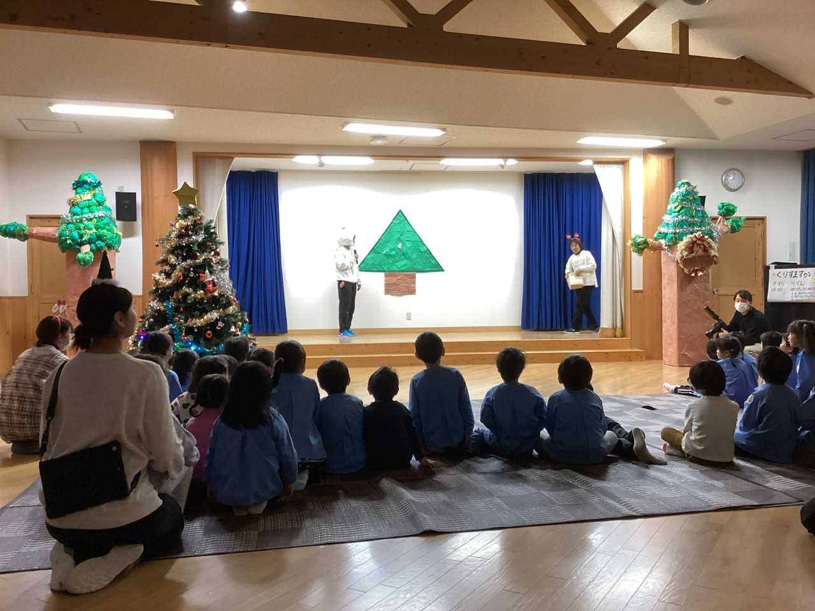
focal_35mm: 31
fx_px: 730
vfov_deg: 45.4
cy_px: 306
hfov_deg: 58.4
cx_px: 408
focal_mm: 3.3
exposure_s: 1/40
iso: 250
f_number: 2.4
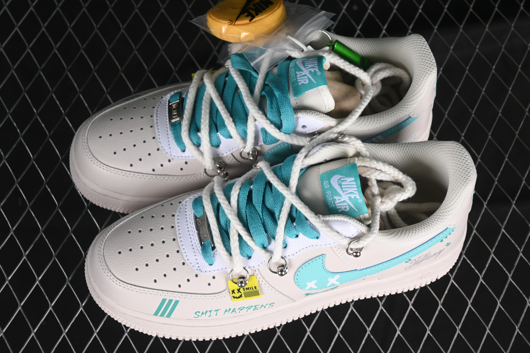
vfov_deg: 18.2
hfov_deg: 27.0
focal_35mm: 75
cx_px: 265
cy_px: 176
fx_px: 1104
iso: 160
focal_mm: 50
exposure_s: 1/80
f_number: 7.1
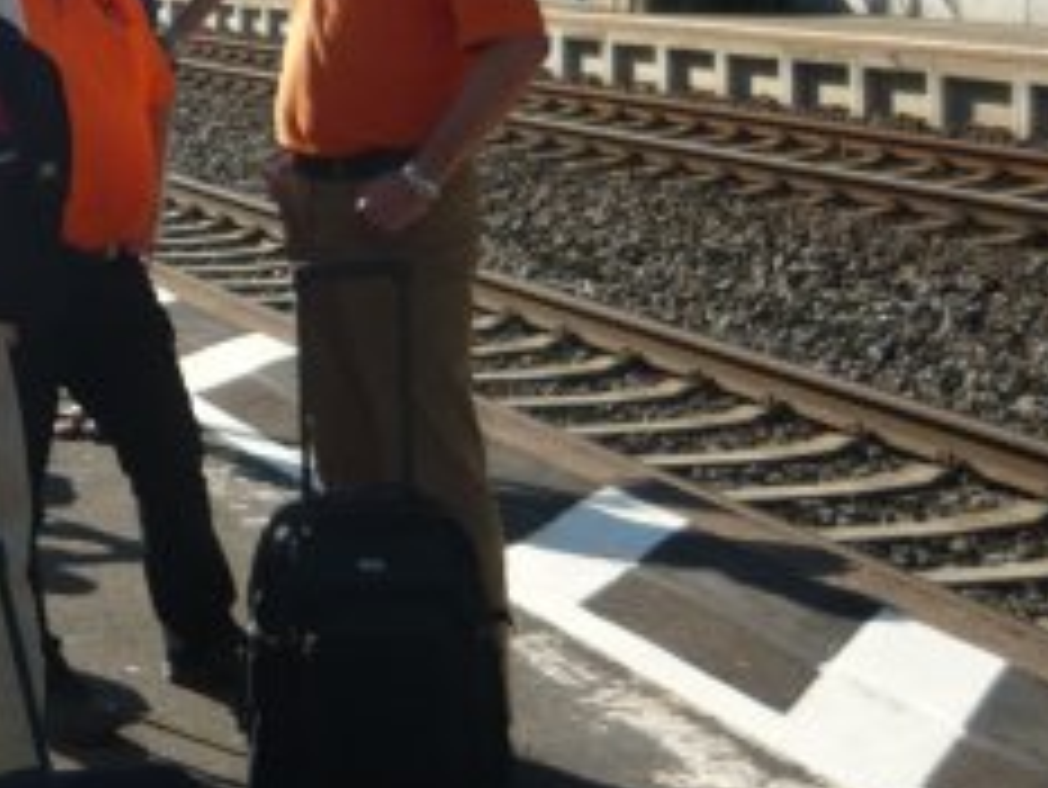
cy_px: 126
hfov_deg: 21.1
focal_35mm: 85
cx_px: -274
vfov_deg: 17.2
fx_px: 2575
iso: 100
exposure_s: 1/125
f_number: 8
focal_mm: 5.5
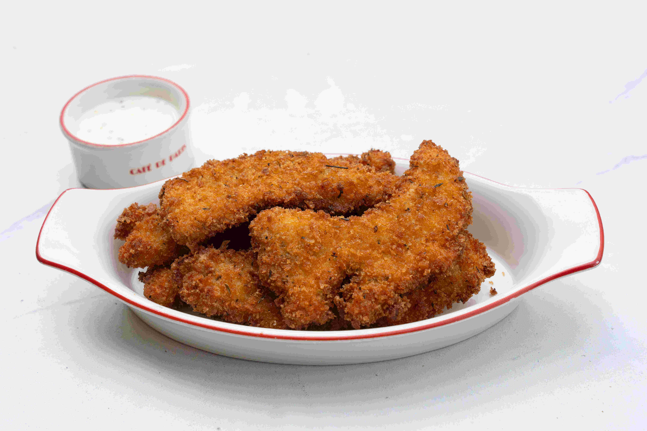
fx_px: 1146
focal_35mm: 64
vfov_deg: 21.3
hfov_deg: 31.5
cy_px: 216
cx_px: 324
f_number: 6.3
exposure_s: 1/800
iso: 250
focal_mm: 42.5
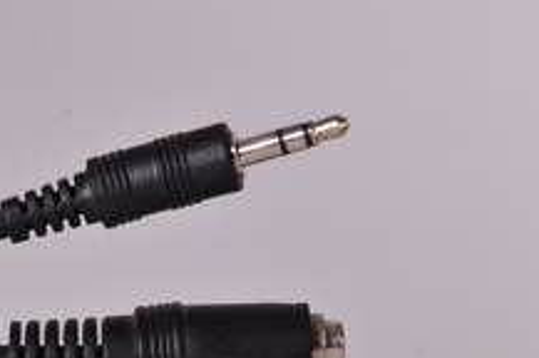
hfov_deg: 5.7
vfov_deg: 3.8
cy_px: 282
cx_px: 97
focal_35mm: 363
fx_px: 5429
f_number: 18
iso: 100
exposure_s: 1/200
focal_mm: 105
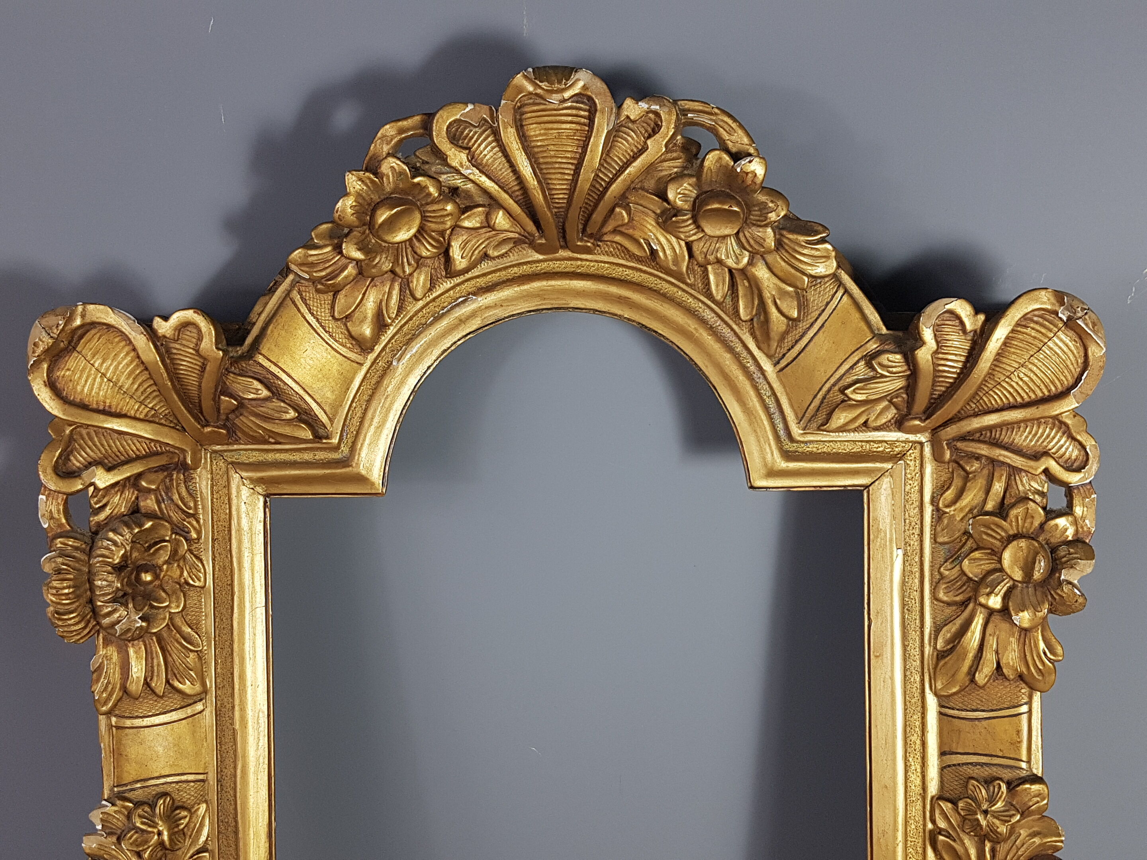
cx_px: 574
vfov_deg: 53.1
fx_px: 862
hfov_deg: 67.3
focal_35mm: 26
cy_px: 430
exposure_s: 1/100
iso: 80
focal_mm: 4.2
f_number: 1.7
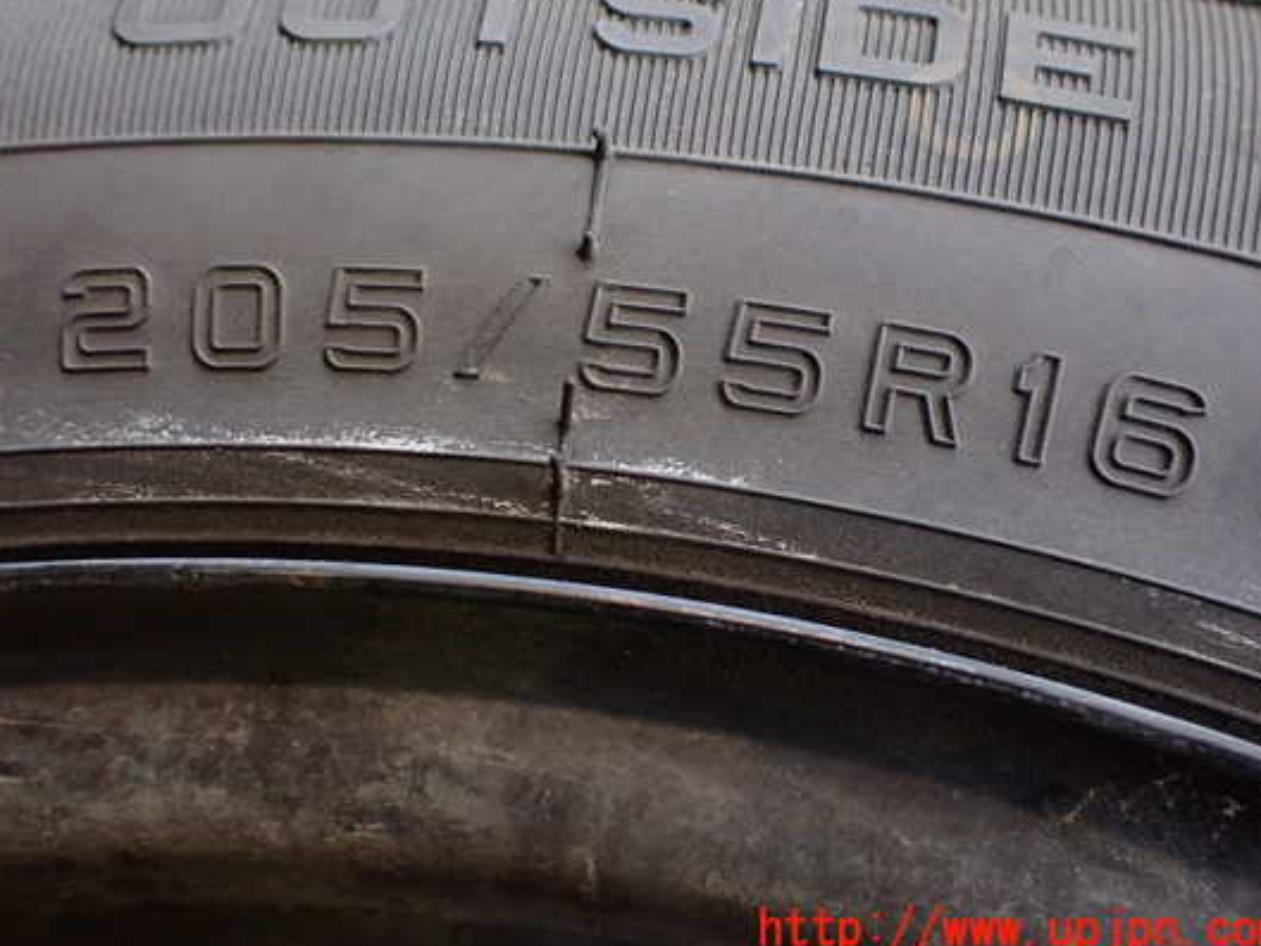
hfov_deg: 53.9
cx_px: 582
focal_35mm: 34
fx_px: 1239
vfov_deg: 41.8
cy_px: 424
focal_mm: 5.4
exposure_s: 1/125
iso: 800
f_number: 2.3
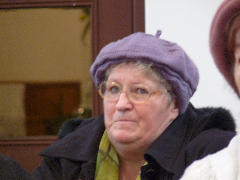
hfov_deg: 5.2
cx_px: 120
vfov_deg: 3.9
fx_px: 2642
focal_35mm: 381
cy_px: 90
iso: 400
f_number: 3.7
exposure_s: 1/8
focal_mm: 67.7
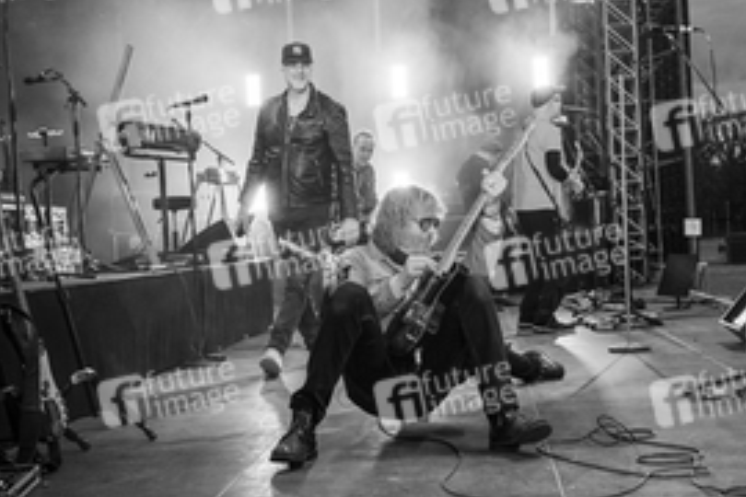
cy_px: 188
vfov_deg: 33.2
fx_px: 829
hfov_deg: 47.8
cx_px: 482
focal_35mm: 40
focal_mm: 24
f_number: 7.1
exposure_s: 1/320
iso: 1000
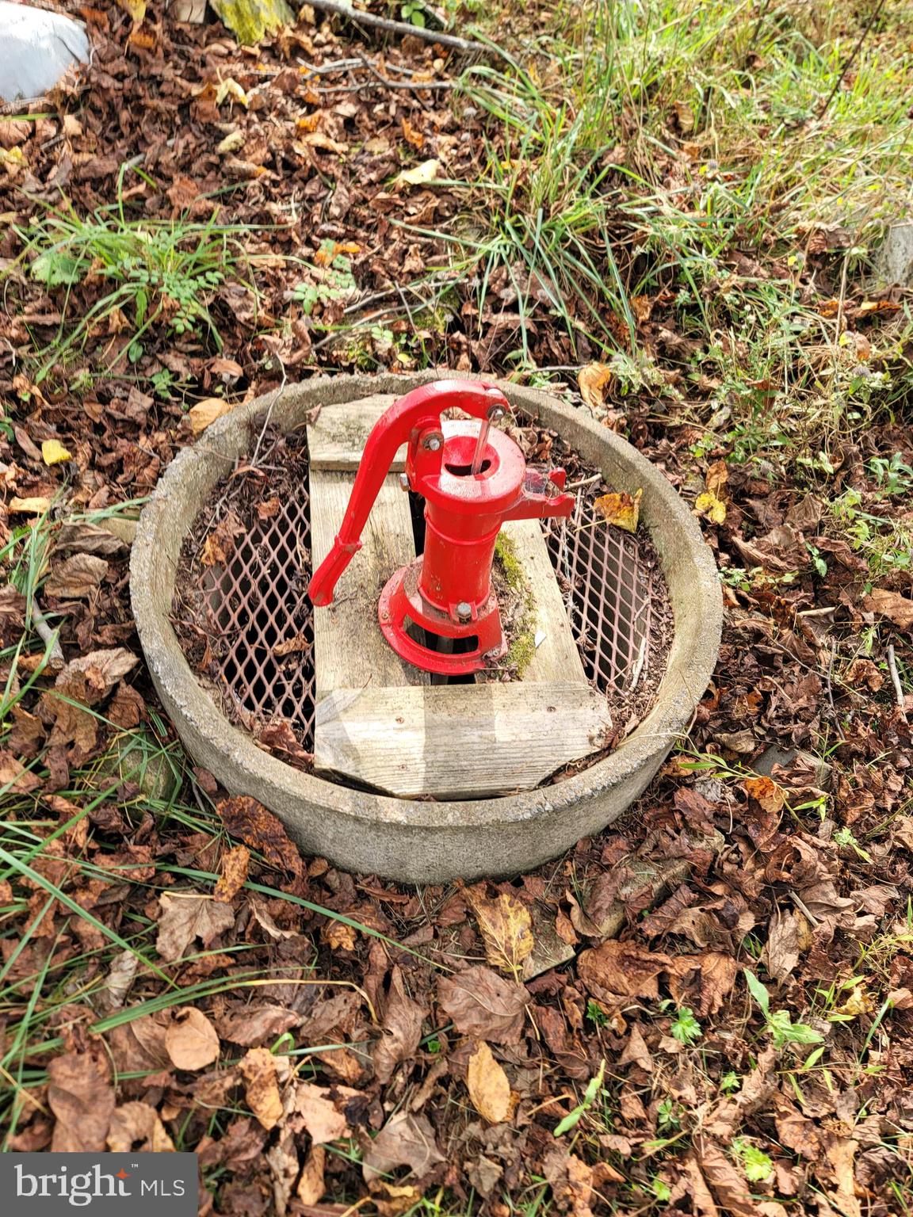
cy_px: 608
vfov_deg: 69.4
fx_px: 879
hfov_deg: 54.9
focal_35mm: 25
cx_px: 456
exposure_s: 1/100
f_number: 1.8
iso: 20
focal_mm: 7
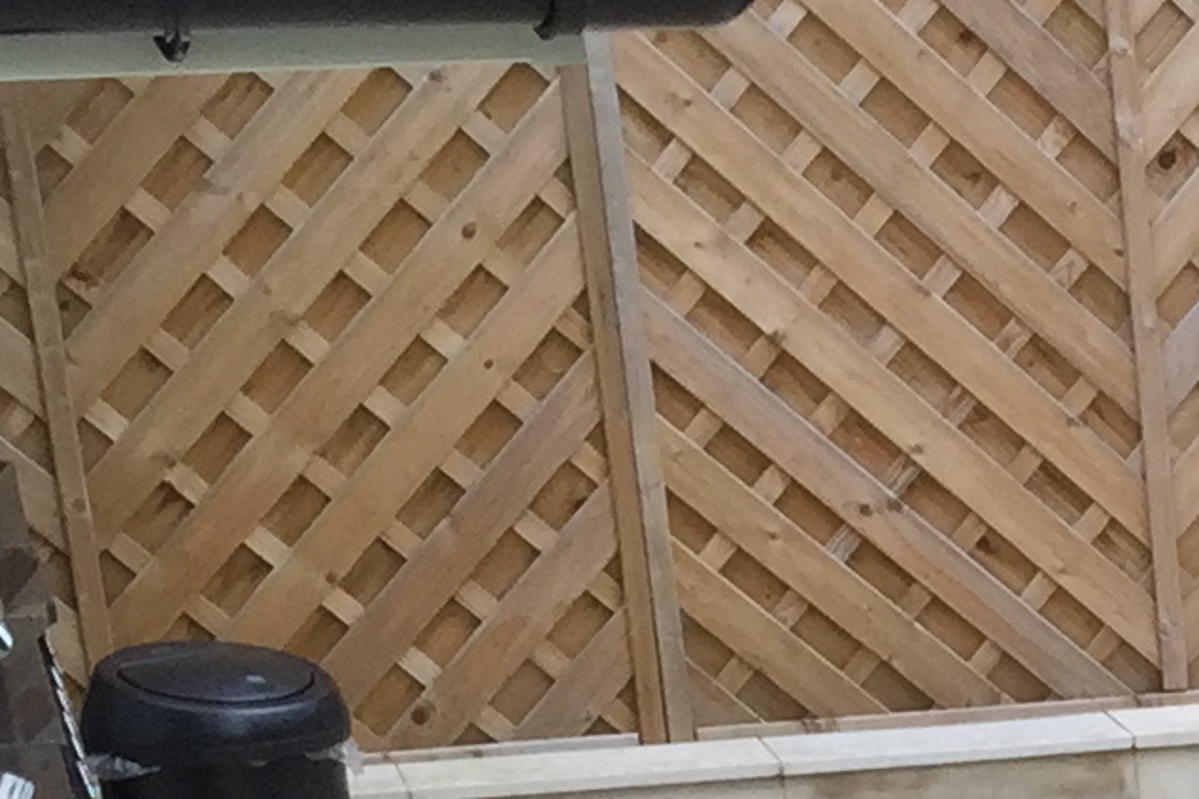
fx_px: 5161
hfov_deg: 12.1
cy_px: 1626
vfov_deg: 8.4
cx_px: 2207
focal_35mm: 155
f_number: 2.2
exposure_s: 1/599
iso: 32
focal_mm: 4.15
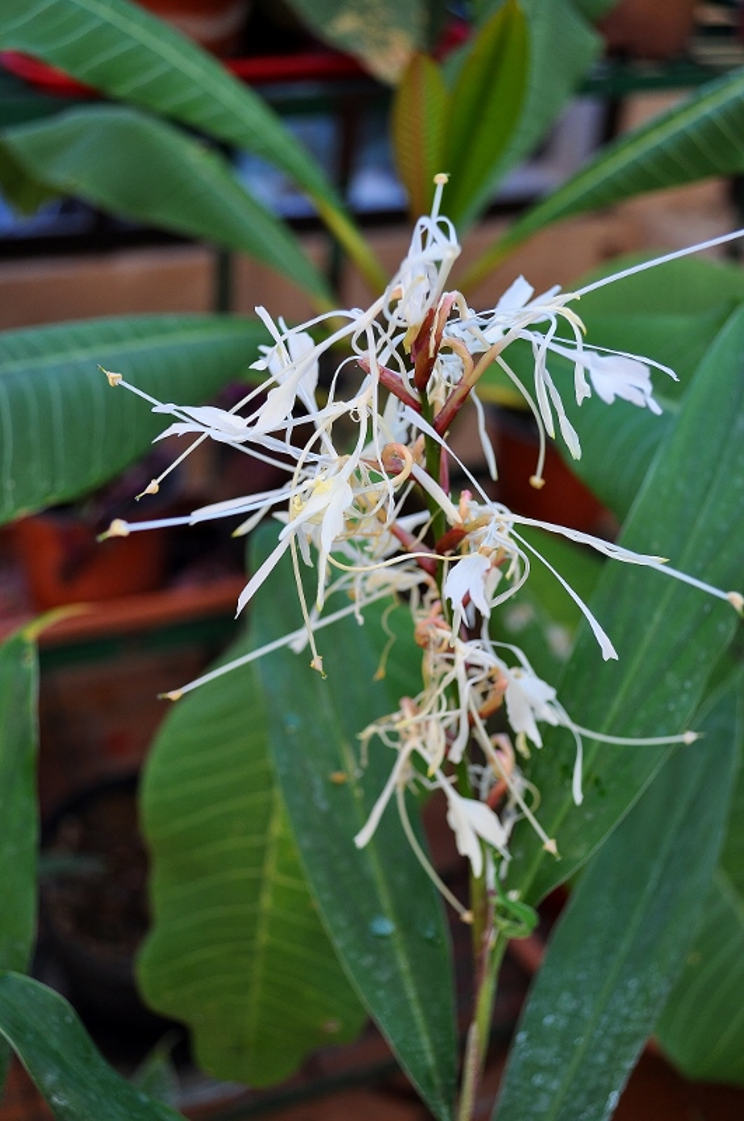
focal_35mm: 44
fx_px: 1352
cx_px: 372
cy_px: 560
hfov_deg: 30.8
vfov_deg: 45.0
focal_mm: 29
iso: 400
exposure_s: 1/80
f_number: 4.5
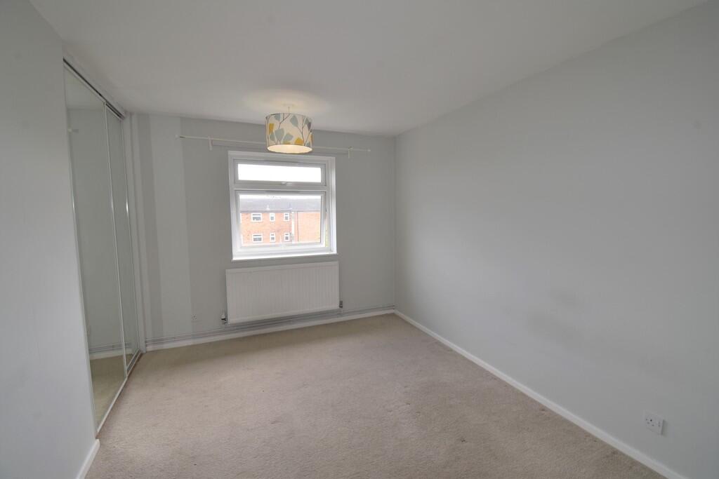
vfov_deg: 77.3
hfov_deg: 100.4
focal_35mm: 15
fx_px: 300
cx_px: 360
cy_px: 240
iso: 100
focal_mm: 10
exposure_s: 1/25
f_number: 11
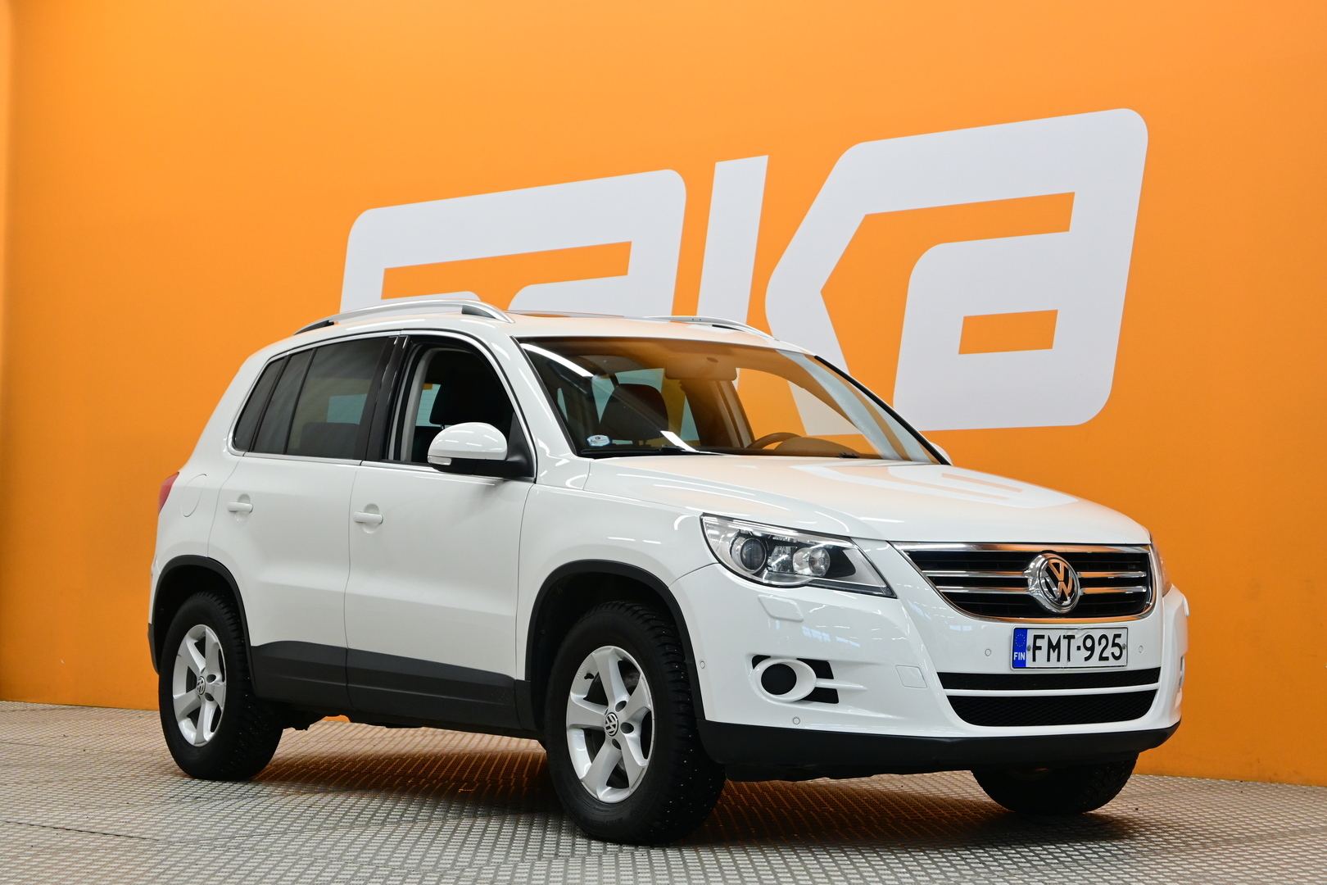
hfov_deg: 28.6
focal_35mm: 70
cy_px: 442
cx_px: 664
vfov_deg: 19.3
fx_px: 2599
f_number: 6
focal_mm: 47
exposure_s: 1/80
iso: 1000
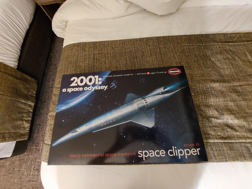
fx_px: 95
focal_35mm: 13
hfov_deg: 106.2
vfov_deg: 89.9
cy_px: 94
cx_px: 126
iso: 640
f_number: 2.2
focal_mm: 1.74
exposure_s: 1/10
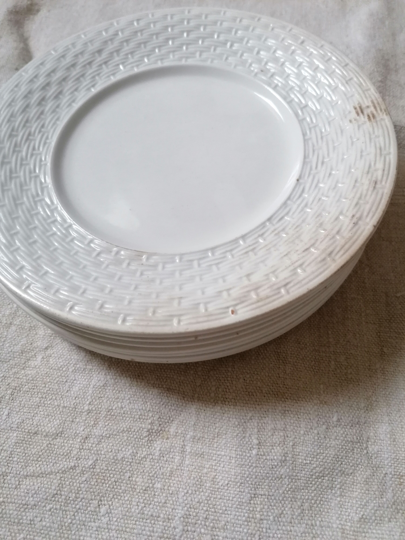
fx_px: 421
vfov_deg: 65.3
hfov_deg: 51.4
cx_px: 202
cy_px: 270
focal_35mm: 27
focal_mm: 4.75
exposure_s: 1/33.3
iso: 400
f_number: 1.8
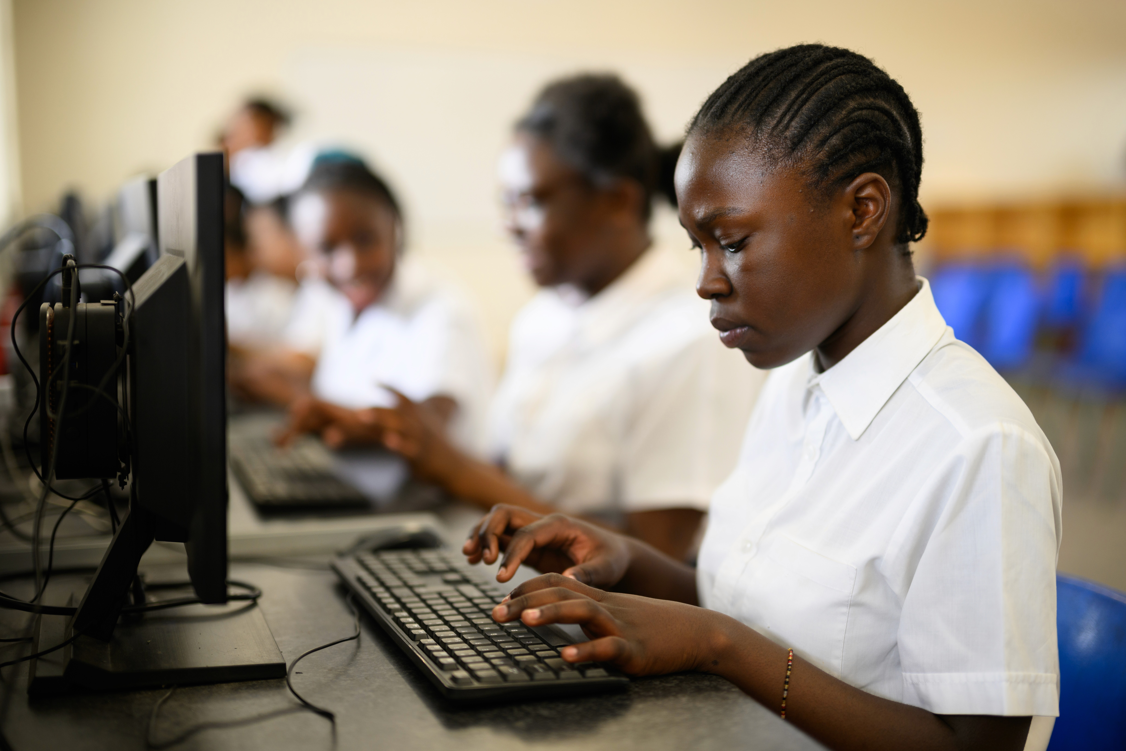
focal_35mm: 50
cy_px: 376
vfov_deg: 27.0
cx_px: 563
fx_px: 1564
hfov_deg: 39.6
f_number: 1.2
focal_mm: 50
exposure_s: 1/320
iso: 250
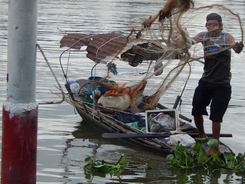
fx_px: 1132
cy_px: 92
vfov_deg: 9.3
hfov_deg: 12.4
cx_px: 122
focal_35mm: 160
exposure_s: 1/320
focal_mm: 28.7
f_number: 5.1
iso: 125
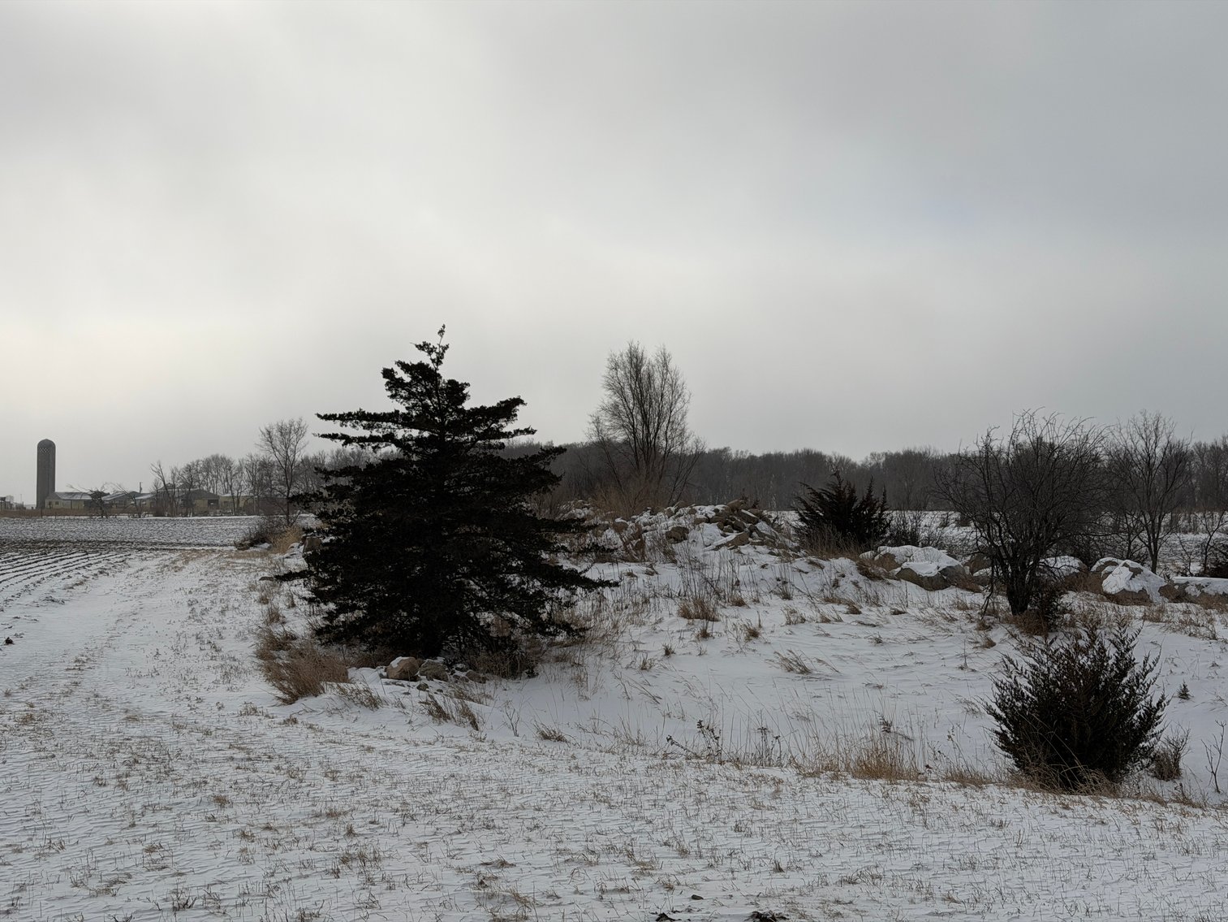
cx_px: 614
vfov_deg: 30.3
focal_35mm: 48
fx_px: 1703
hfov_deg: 39.7
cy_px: 461
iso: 80
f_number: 1.78
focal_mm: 6.76
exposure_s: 1/20408
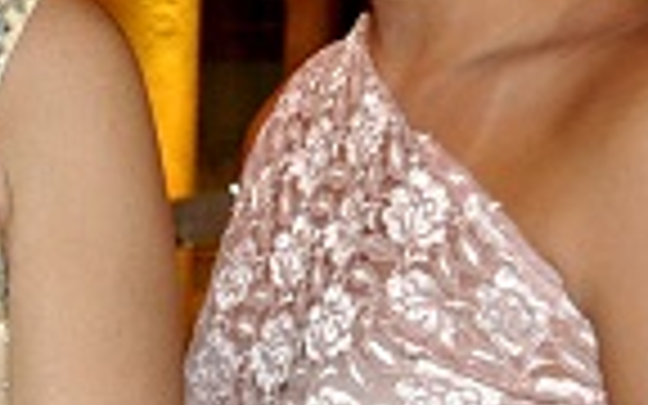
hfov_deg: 10.2
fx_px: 3481
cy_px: 128
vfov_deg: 6.7
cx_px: -434
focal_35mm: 197
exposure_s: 1/60
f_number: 7.1
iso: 1600
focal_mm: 31
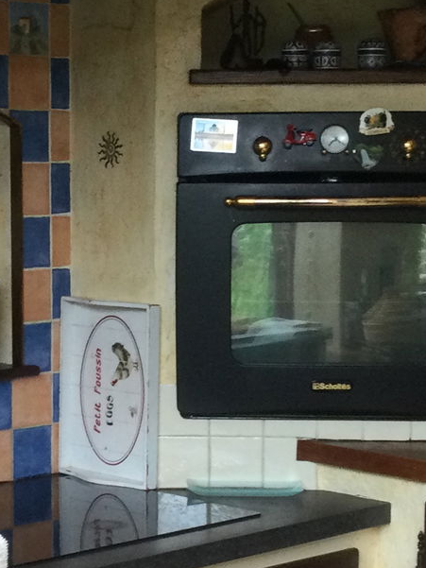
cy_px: 361
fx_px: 1804
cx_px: 66
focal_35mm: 110
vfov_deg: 17.8
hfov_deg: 13.4
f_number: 2.4
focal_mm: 3.3
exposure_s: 1/33
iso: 80
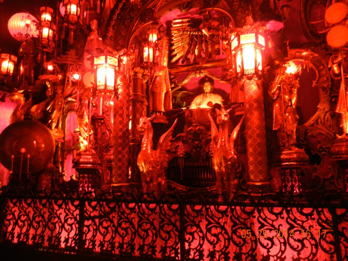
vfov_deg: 46.8
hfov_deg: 60.0
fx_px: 302
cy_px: 130
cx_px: 174
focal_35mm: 30
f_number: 3.5
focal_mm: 5.4
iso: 400
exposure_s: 1
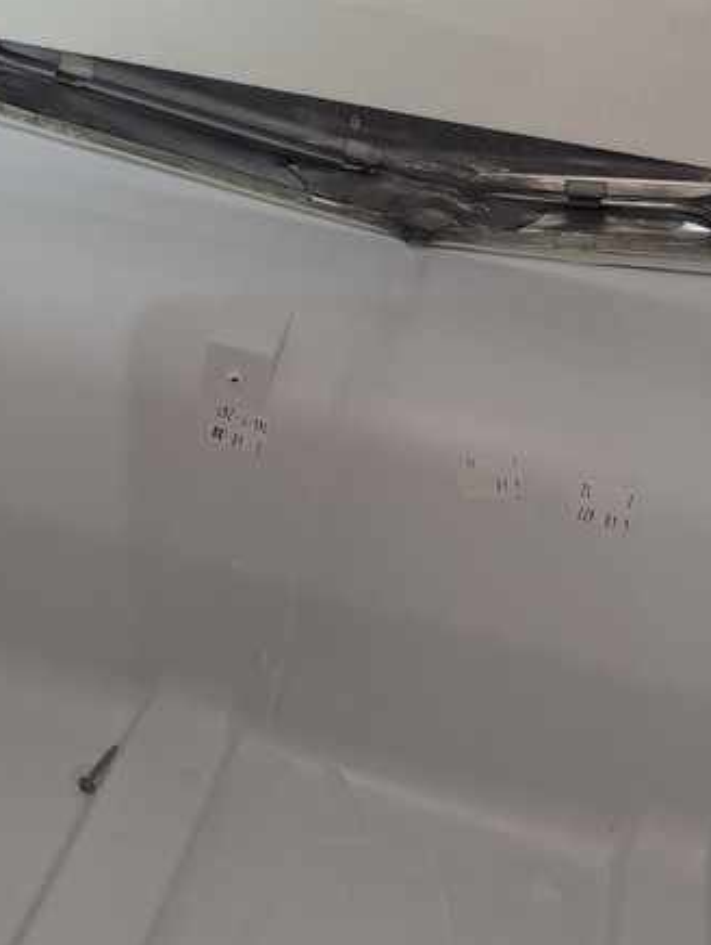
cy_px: 156
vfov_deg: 40.7
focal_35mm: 44
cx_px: 382
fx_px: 1203
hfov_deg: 32.9
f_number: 1.85
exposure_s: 1/539
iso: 654
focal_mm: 6.81
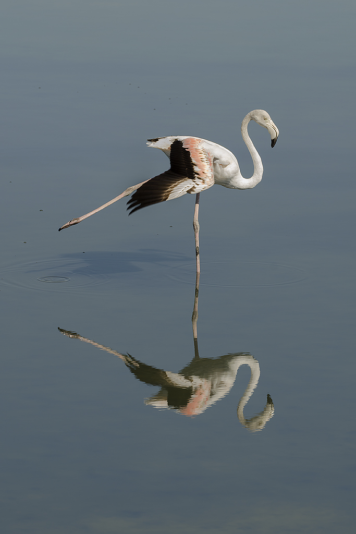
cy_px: 267
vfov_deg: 7.6
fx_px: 4003
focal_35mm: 270
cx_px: 178
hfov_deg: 5.1
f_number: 9
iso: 100
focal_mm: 180
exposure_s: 1/160
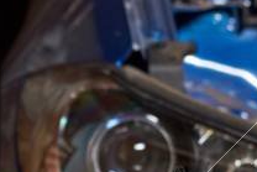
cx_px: 797
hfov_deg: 3.1
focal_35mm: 657
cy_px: -246
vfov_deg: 2.1
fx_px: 4693
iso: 200
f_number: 8
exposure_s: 1/160
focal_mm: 105
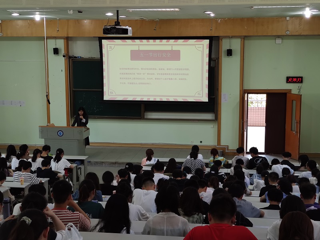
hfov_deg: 34.9
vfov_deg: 26.6
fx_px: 508
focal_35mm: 55
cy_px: 120
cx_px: 160
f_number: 2
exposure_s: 1/100
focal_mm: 8.16
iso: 162
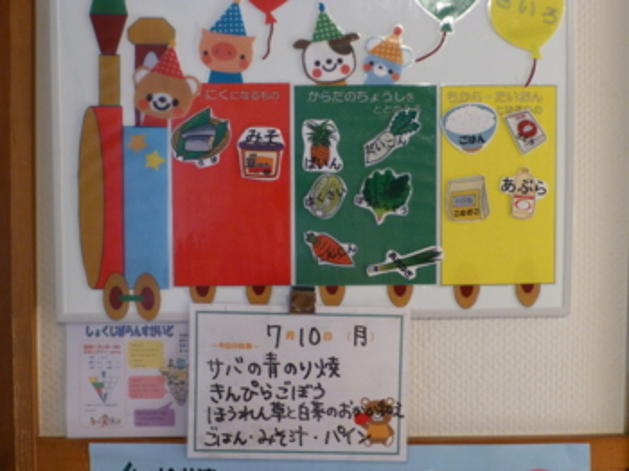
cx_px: 314
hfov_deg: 46.8
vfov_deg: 35.9
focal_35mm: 40
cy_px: 236
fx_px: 726
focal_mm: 6.9
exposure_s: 1/25
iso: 400
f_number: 3.9
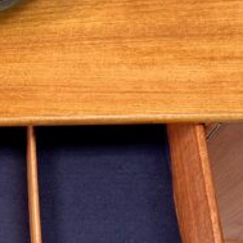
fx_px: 580
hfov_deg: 21.8
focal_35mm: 73
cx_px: -54
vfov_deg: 23.2
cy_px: 203
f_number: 1.5
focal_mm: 5.7
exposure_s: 1/88
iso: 125
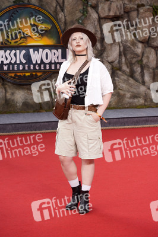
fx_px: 607
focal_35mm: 92
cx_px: 79
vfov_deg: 22.2
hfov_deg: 14.8
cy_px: 118
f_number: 5.6
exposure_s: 1/160
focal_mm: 92
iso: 100
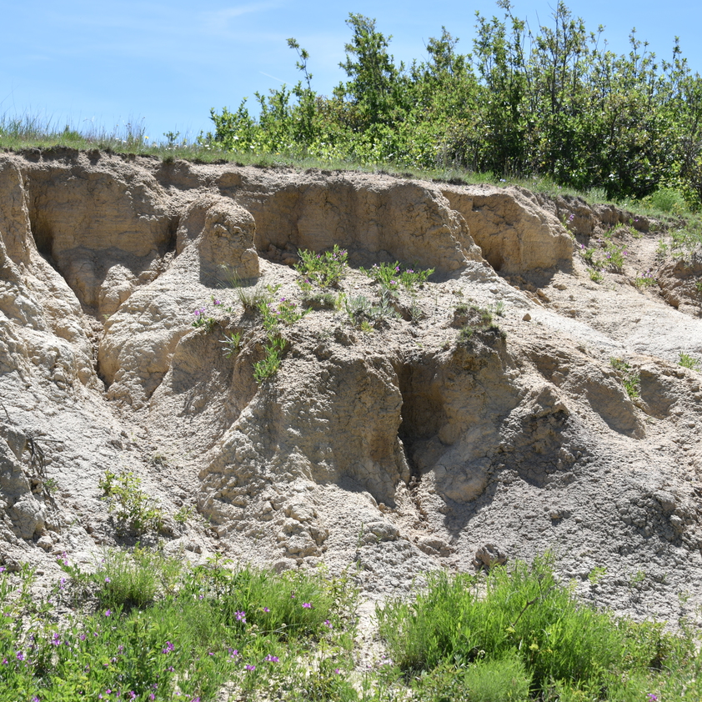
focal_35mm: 84
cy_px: 351
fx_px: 1927
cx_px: 327
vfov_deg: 20.6
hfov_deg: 20.6
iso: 100
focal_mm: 65
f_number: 8
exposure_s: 1/250
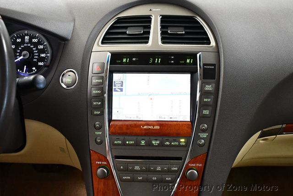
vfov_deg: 36.9
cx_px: 146
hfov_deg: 53.1
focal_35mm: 36
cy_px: 98
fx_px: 293
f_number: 3.5
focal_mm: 18
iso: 2800
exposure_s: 1/125
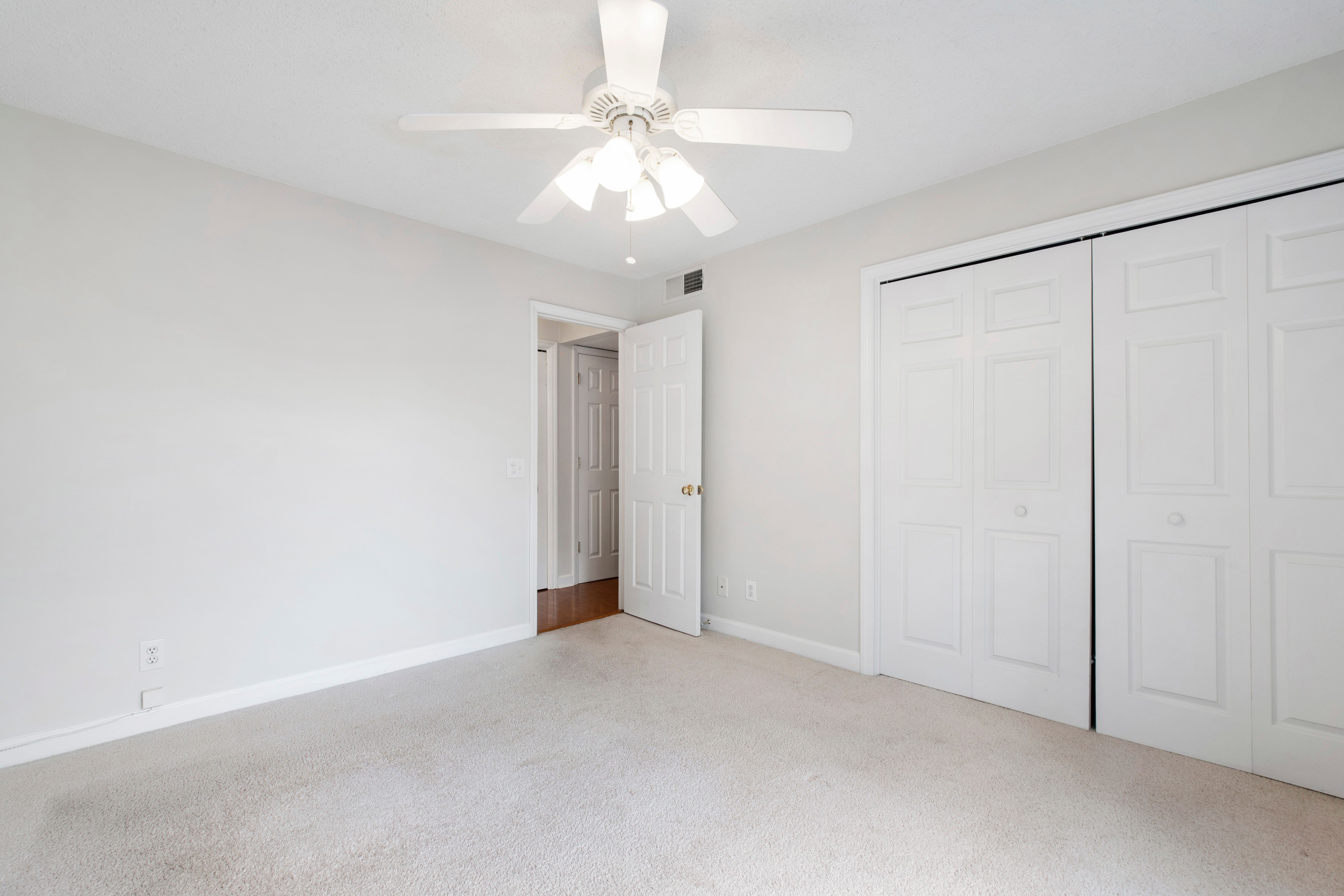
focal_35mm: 15
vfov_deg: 77.3
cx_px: 672
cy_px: 448
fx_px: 560
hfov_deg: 100.4
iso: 100
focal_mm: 10
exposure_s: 1/3
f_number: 8
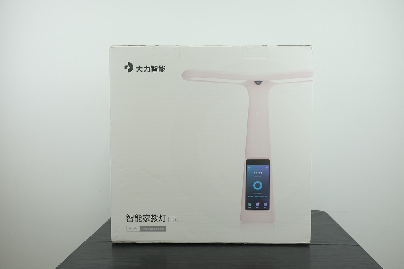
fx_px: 370
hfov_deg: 57.2
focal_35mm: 33
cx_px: 202
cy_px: 134
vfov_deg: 40.0
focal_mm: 22.3
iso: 500
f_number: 4.5
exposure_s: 1/85
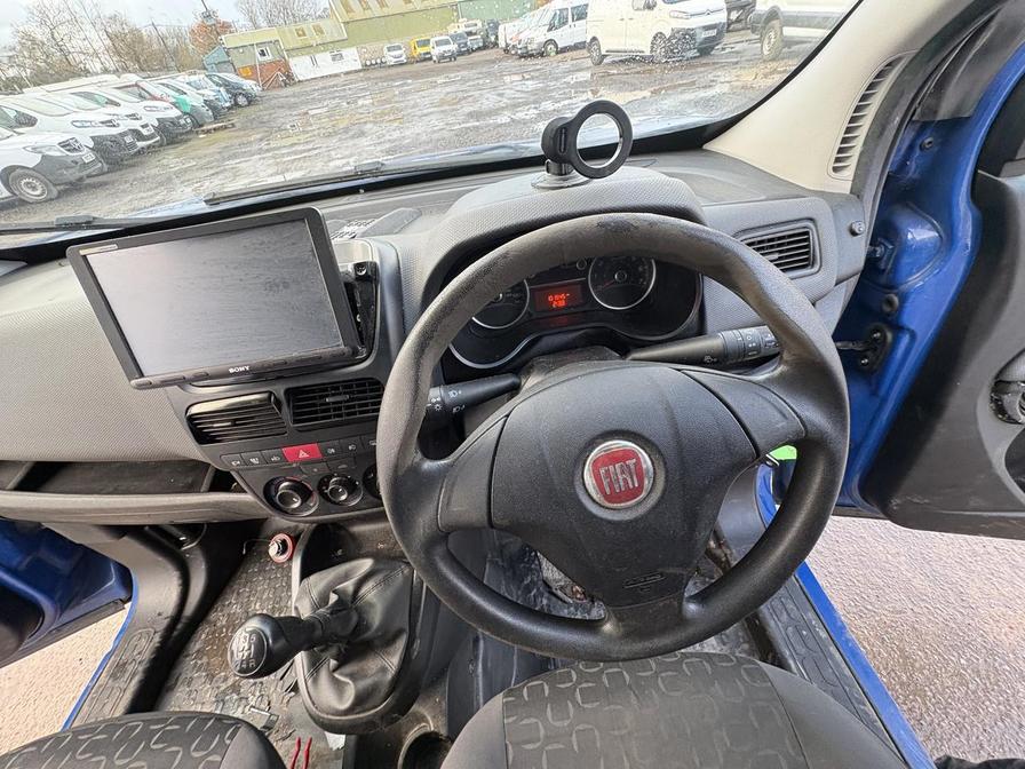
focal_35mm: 14
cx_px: 512
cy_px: 384
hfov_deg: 102.1
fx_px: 415
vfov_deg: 85.7
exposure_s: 1/60
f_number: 2.2
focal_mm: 2.22
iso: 250
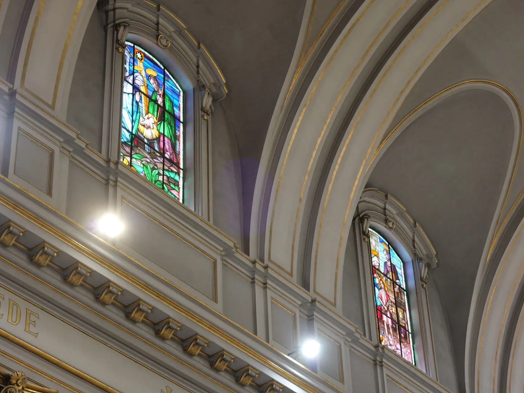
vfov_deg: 17.8
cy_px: 195
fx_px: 1257
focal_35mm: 83
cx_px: 276
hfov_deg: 23.6
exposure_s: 1/60
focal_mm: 76
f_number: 5.6
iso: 6400
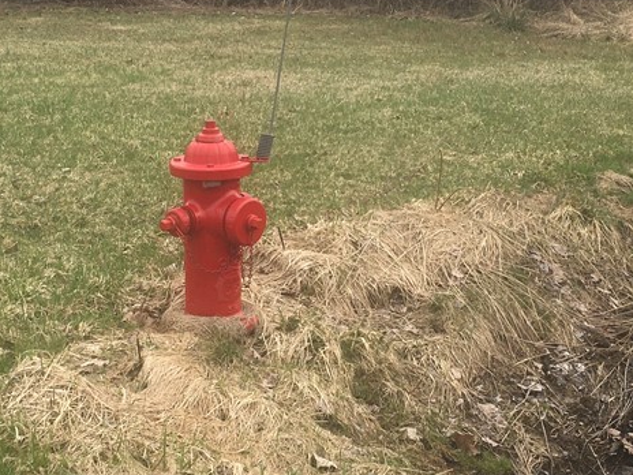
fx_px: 1170
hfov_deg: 30.3
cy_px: 176
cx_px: 303
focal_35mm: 64
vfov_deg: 22.9
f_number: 2.2
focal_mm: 4.15
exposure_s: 1/746
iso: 25
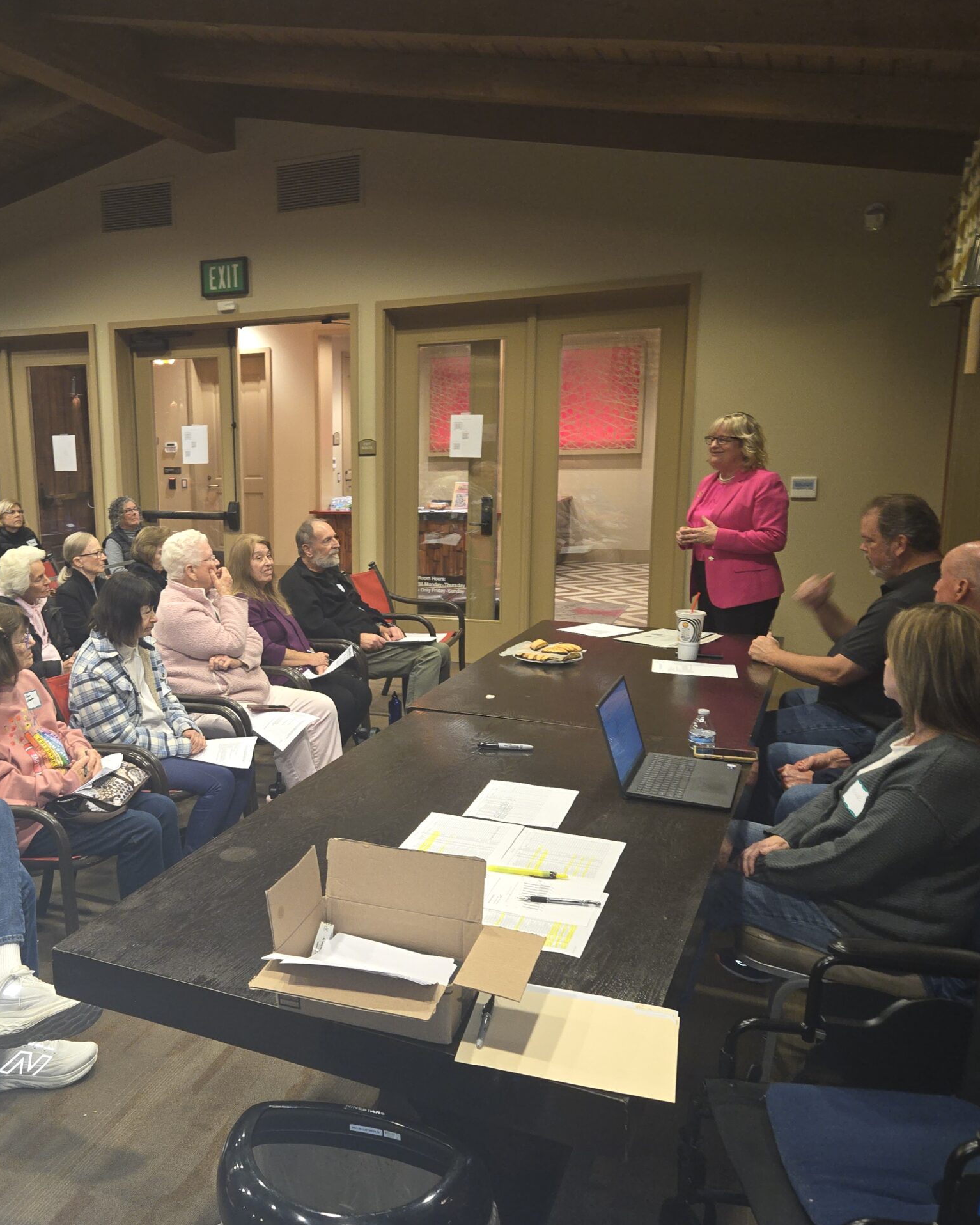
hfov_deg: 46.9
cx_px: 254
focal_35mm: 30
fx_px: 1088
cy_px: 612
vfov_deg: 58.8
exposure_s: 1/24
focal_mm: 5.4
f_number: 1.8
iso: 125
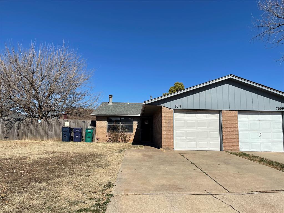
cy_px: 106
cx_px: 142
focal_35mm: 26
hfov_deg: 67.3
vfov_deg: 53.1
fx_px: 213
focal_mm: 4.2
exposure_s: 1/6135
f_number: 1.6
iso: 32
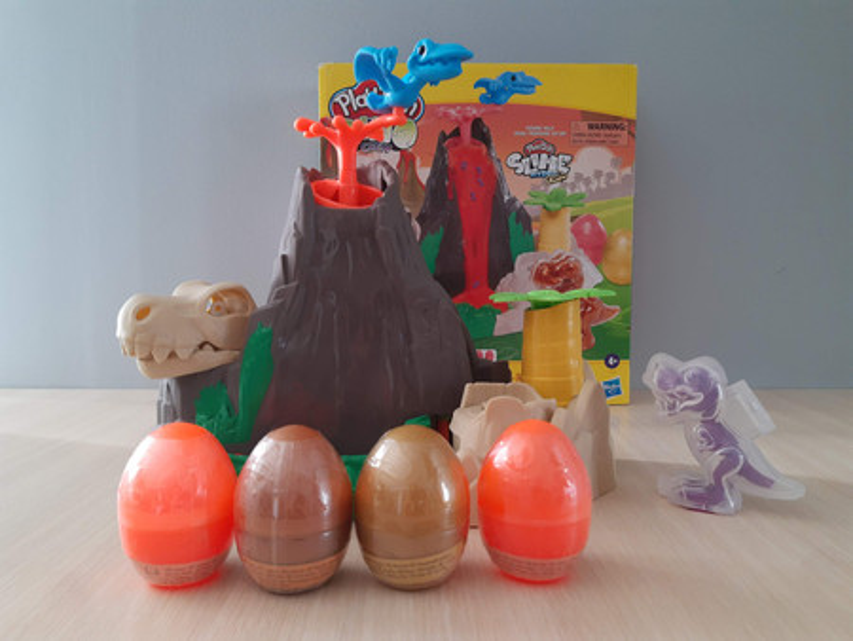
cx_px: 426
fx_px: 641
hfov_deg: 67.3
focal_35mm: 26
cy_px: 320
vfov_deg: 53.1
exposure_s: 1/50
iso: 48
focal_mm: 4.75
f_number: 1.7
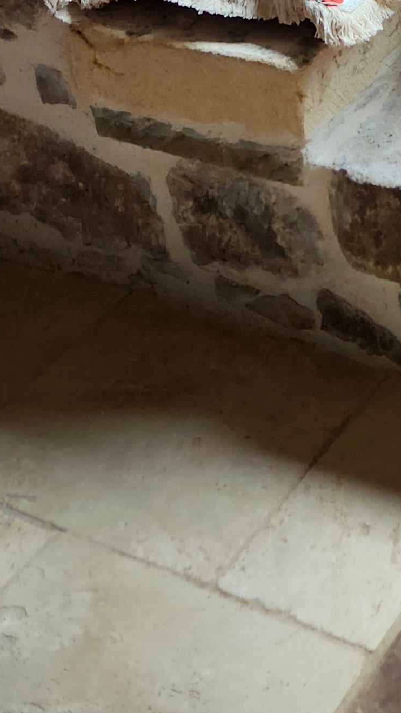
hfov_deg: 14.2
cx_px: 701
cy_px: -270
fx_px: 1437
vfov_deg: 23.7
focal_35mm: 76
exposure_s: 1/100
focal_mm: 5.4
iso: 160
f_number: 1.8
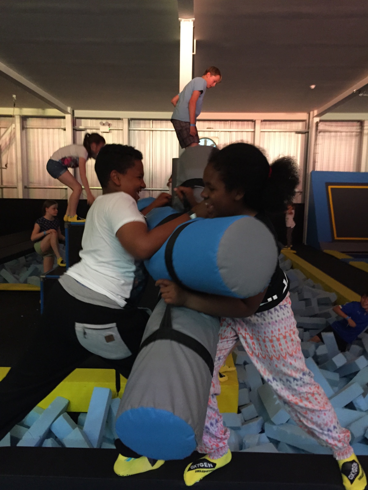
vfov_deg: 61.7
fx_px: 411
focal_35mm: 29
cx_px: 184
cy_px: 245
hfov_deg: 48.2
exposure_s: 1/24
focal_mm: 4.15
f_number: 2.2
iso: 250
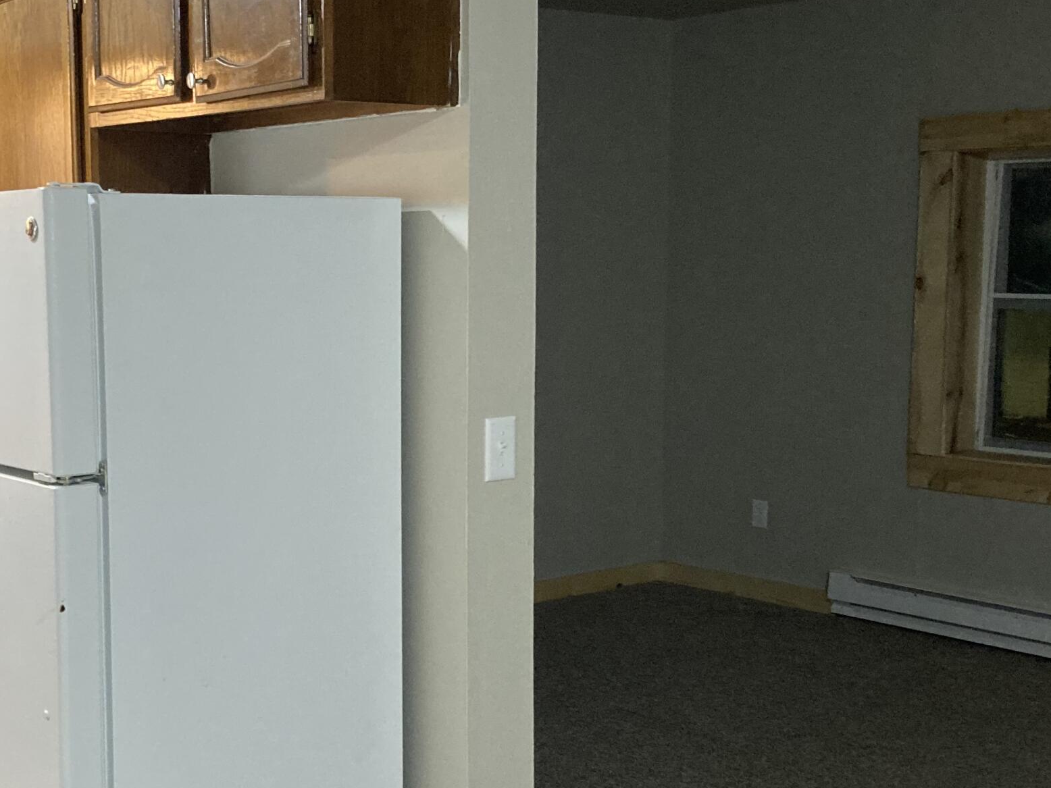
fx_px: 1640
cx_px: 321
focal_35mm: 54
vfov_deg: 27.0
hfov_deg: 35.1
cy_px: 472
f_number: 1.8
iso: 320
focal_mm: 3.99
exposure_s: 1/40
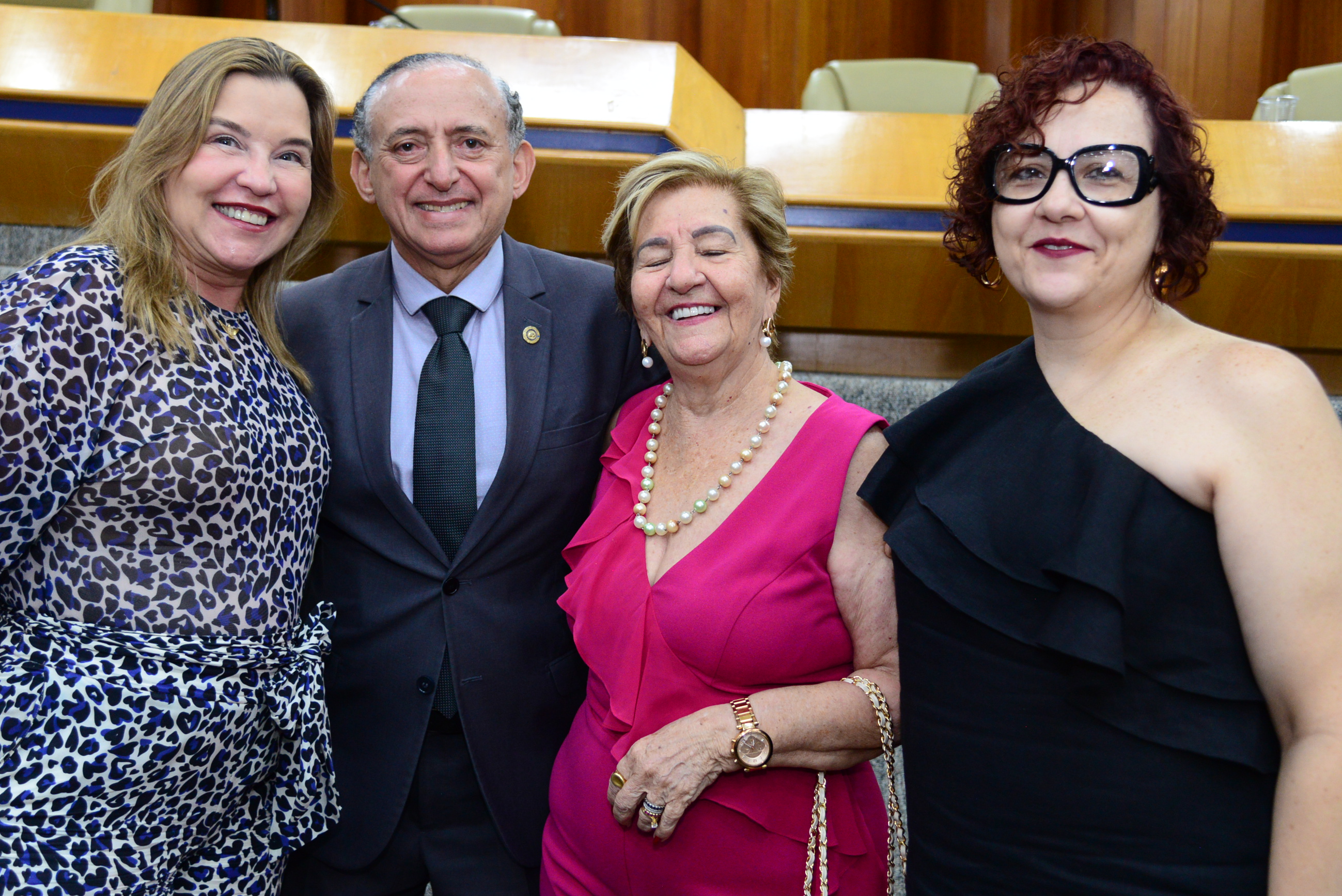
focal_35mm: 44
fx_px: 1641
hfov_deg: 44.5
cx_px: 627
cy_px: 409
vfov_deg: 30.5
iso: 2500
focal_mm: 38
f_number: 4
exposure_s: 1/125
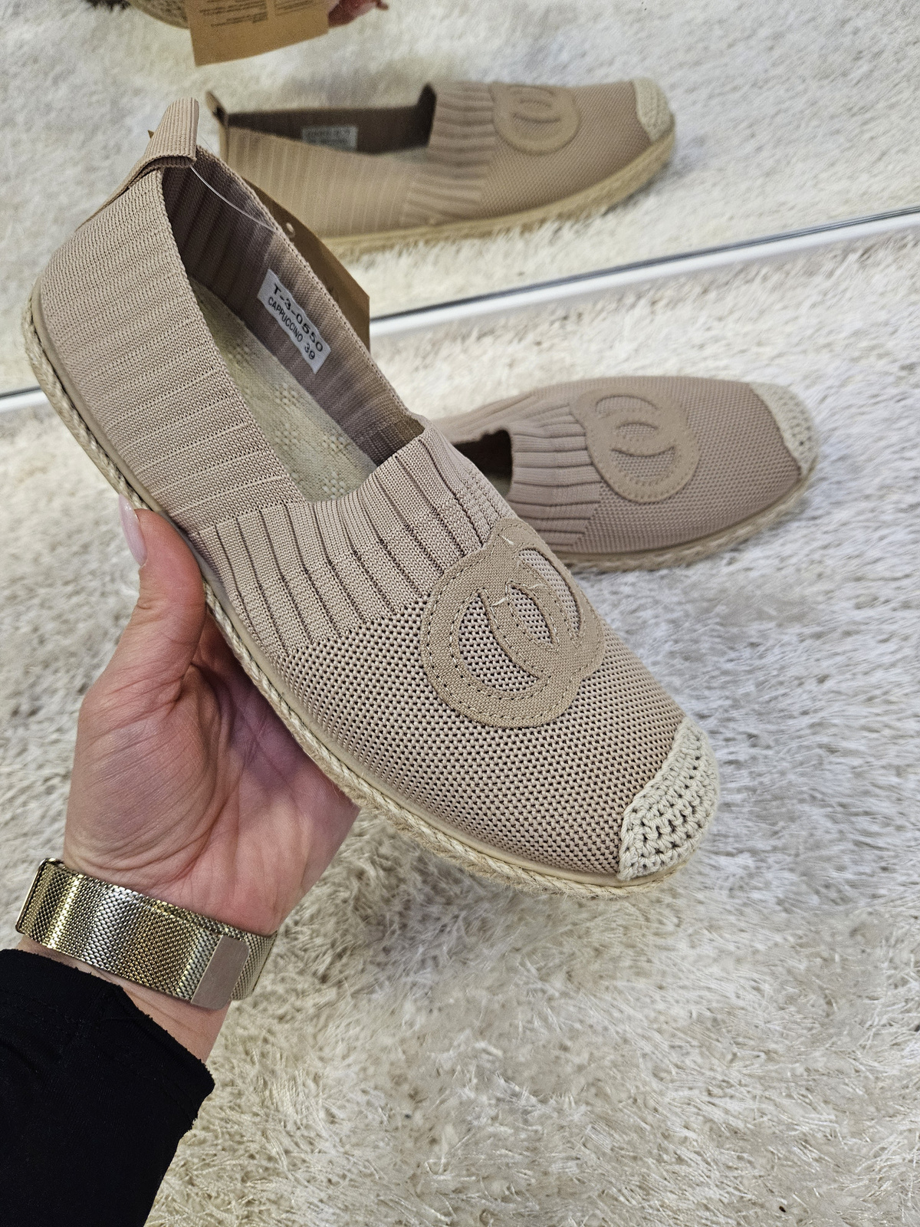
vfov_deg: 73.9
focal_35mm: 23
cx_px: 460
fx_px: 815
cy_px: 614
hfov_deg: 58.9
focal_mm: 5.4
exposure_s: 1/100
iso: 400
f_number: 1.8
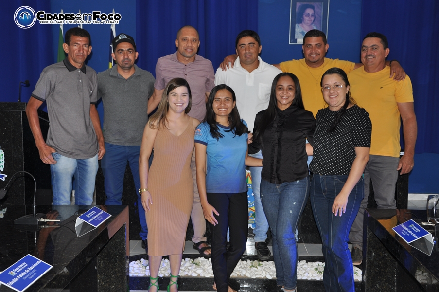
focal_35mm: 42
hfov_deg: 46.4
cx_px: 220
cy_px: 146
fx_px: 512
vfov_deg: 31.8
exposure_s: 1/30
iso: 200
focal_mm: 28
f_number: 5.6
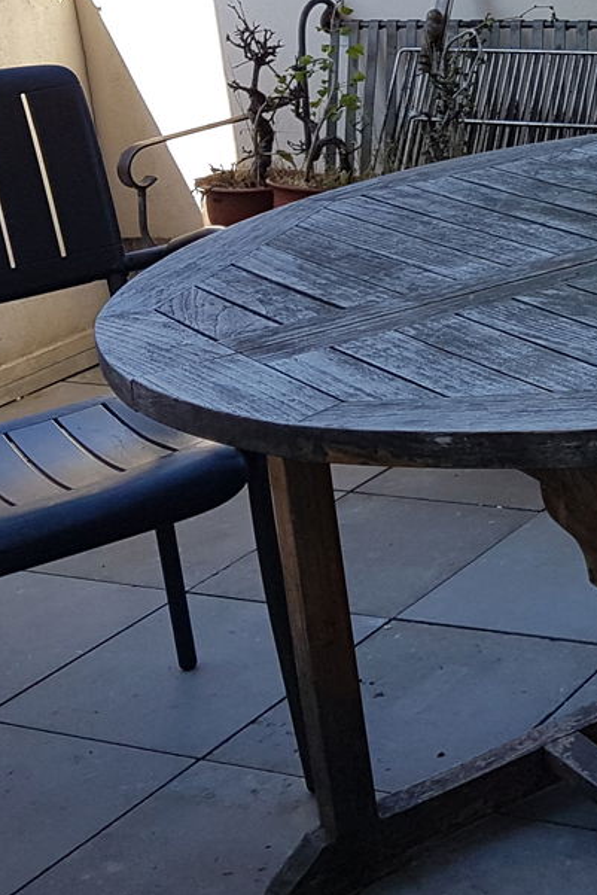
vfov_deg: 27.3
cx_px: 858
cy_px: 127
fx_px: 1790
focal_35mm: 72
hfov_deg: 17.3
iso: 40
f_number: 1.7
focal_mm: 4.2
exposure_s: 1/598
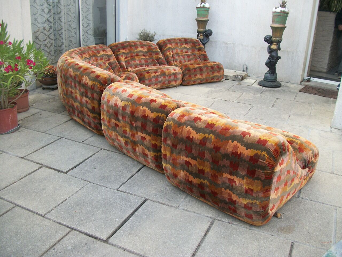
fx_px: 316
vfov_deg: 44.2
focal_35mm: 32
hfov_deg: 56.8
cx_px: 171
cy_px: 128
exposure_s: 1/80
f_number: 2.9
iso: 80
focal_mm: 5.7
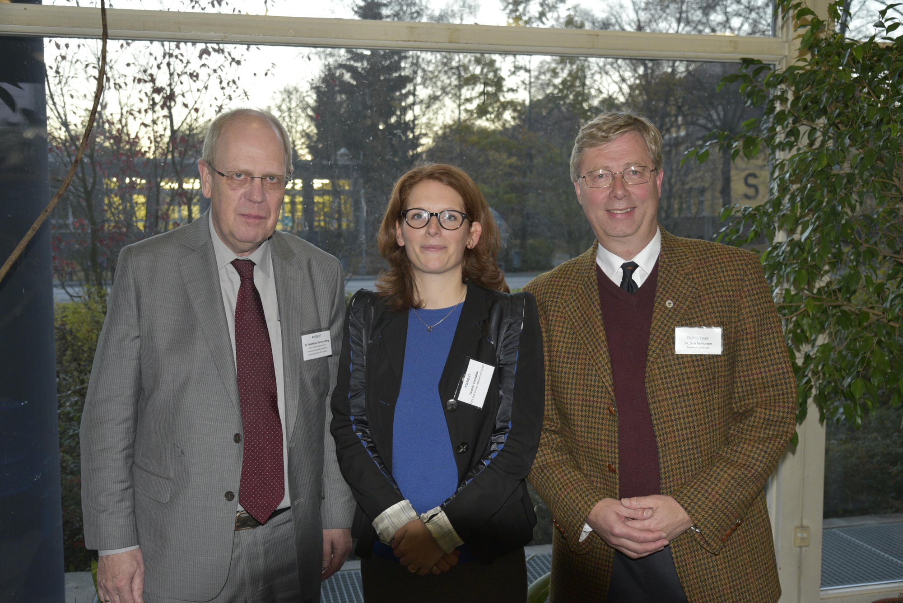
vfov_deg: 35.1
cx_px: 452
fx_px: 953
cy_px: 302
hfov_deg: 50.7
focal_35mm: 38
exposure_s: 1/60
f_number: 5.6
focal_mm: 38
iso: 1600
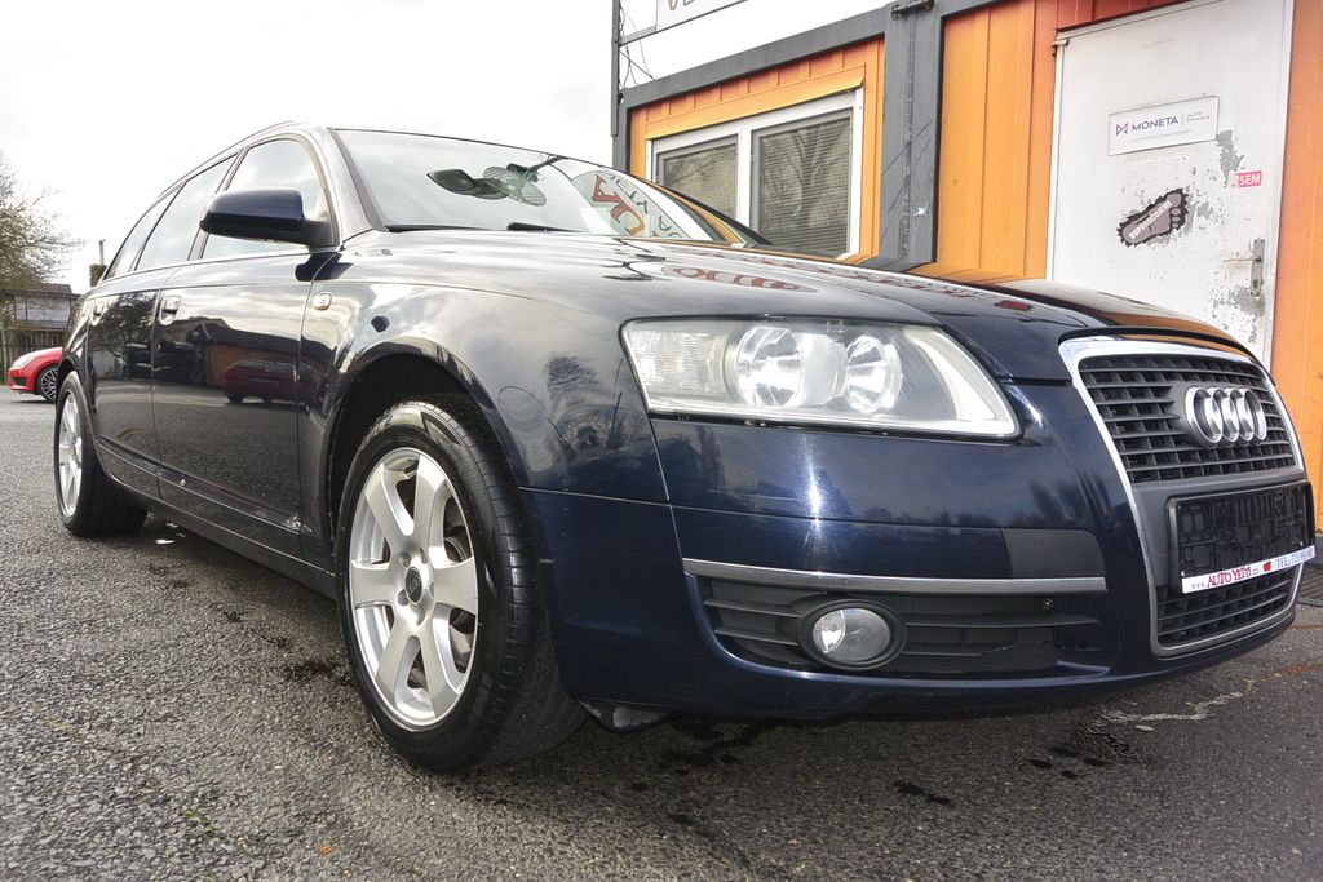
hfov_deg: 67.4
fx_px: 992
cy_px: 441
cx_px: 662
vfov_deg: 47.9
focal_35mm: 27
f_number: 5
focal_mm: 10
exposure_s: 1/250
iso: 160
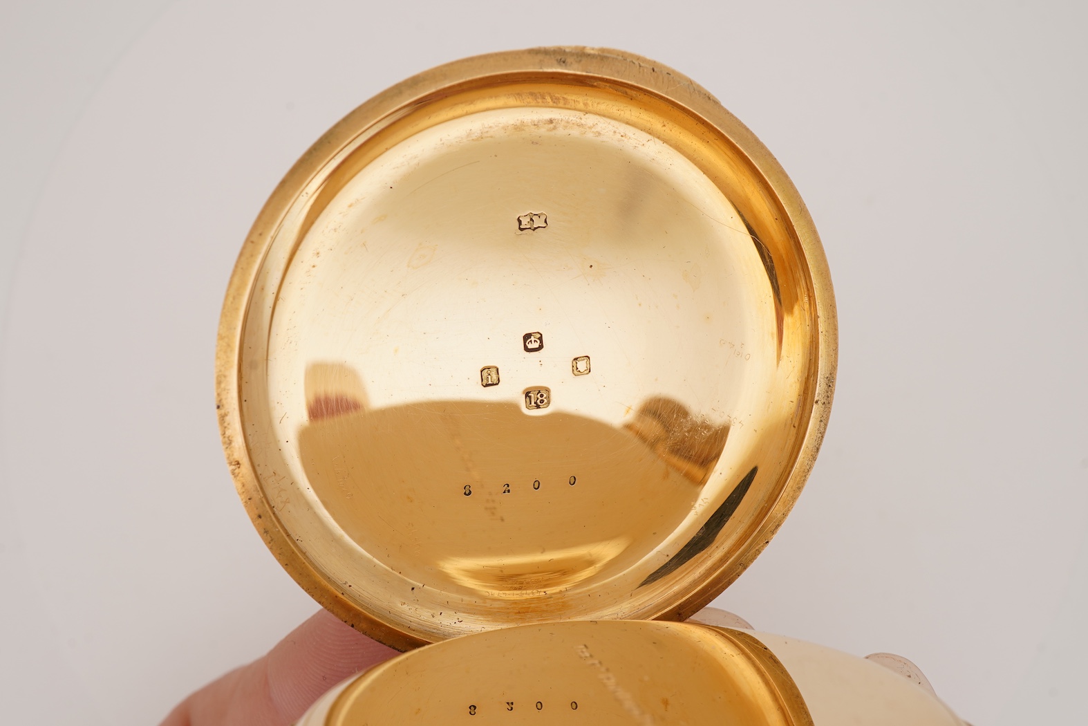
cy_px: 363
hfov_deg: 43.6
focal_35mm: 45
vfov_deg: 29.9
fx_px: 1360
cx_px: 544
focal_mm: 30
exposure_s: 1/160
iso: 160
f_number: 22
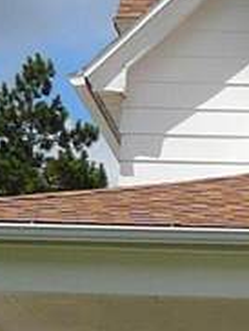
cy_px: 306
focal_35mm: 246
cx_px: 585
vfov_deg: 8.0
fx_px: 2354
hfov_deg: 5.8
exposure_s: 1/800
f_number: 5
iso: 80
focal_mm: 5.2
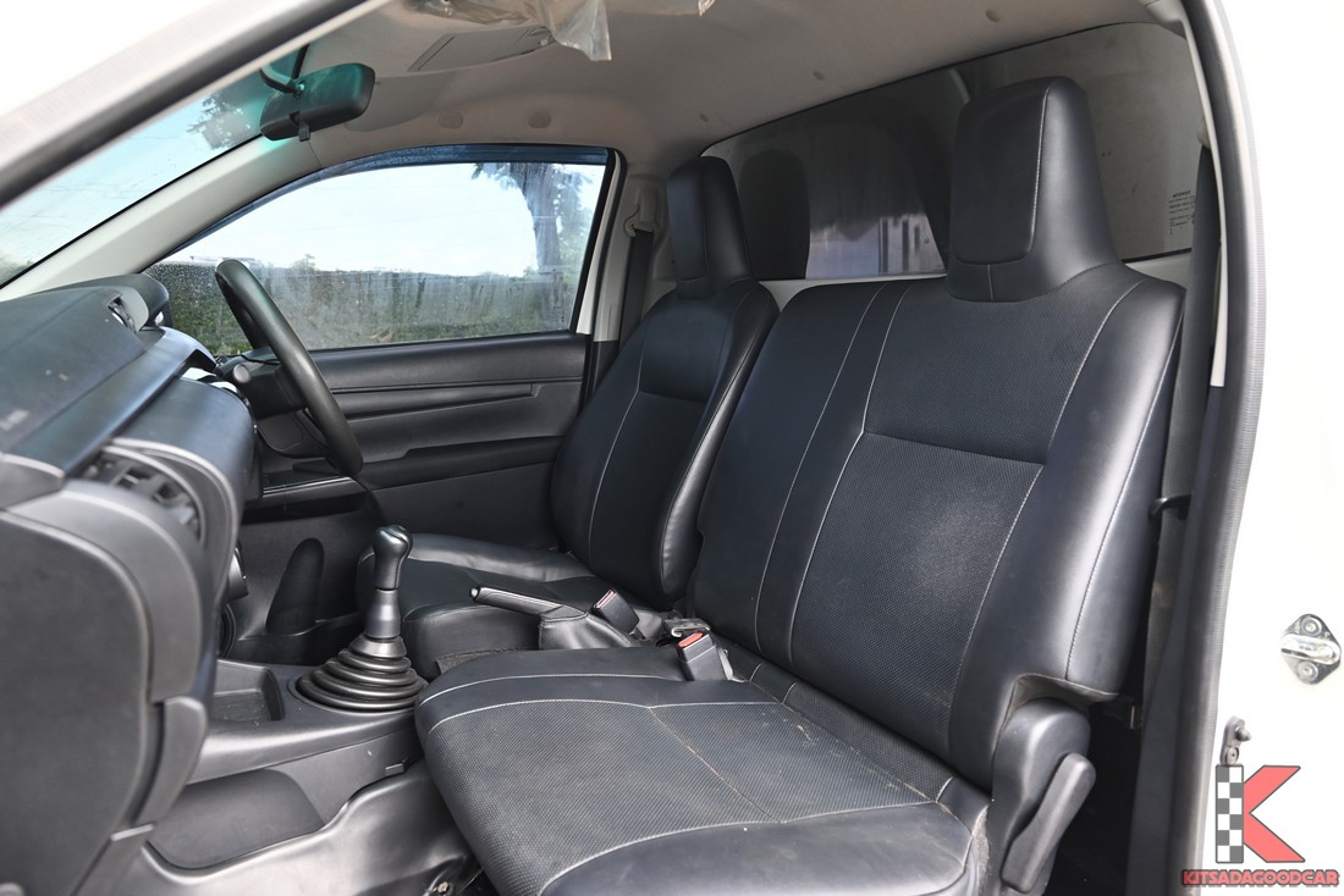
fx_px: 896
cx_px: 672
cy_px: 448
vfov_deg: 53.2
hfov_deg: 73.7
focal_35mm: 24
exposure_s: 1/125
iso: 560
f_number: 5.6
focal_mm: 24
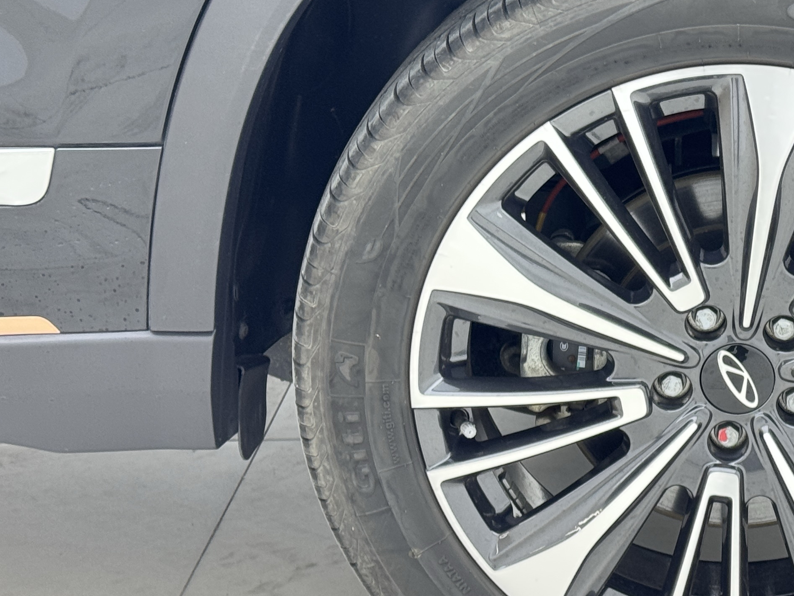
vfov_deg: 14.5
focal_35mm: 102
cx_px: 764
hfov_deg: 18.8
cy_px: 259
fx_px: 2340
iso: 100
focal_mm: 6.76
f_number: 1.78
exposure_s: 1/100
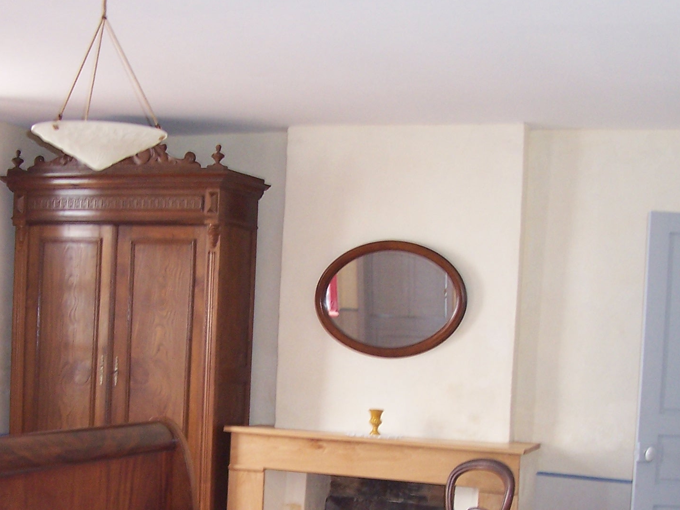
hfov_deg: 31.6
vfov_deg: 23.6
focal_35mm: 61
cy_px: 422
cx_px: 265
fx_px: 1198
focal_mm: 5.6
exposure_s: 1/60
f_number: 2.7
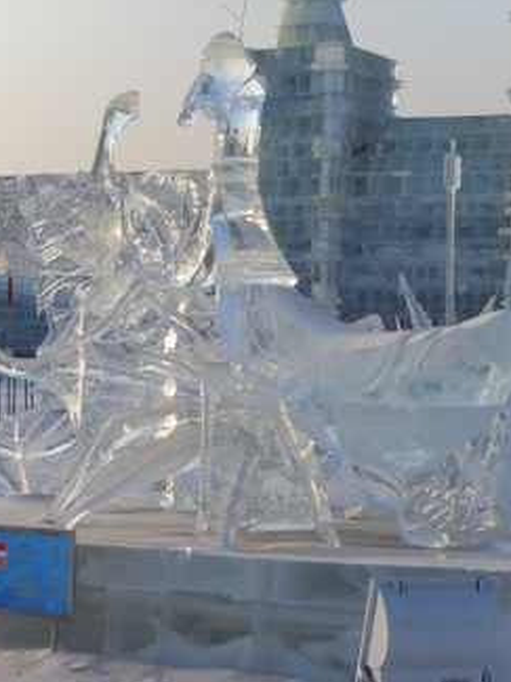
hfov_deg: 15.6
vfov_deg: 20.7
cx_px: 303
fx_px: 1870
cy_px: 339
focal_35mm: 95
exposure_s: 1/500
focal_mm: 11.8
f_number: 4
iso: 80
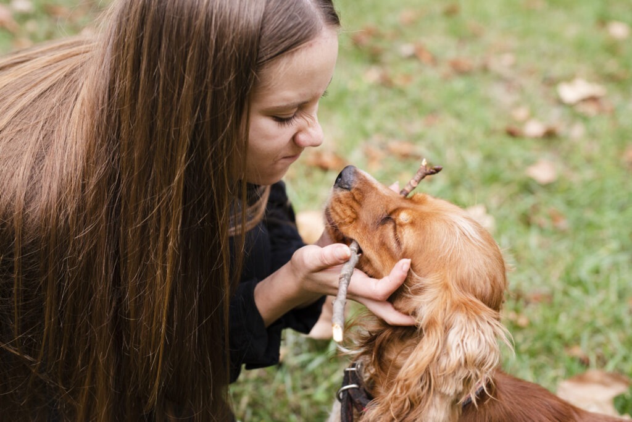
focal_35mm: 50
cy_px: 211
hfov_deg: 39.6
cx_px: 316
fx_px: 878
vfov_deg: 27.0
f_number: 1.4
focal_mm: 50
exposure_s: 1/320
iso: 500
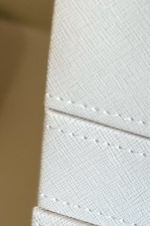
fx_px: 1790
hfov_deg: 4.7
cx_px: -133
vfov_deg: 7.1
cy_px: 302
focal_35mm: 286
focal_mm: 6
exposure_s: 1/33
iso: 200
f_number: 2
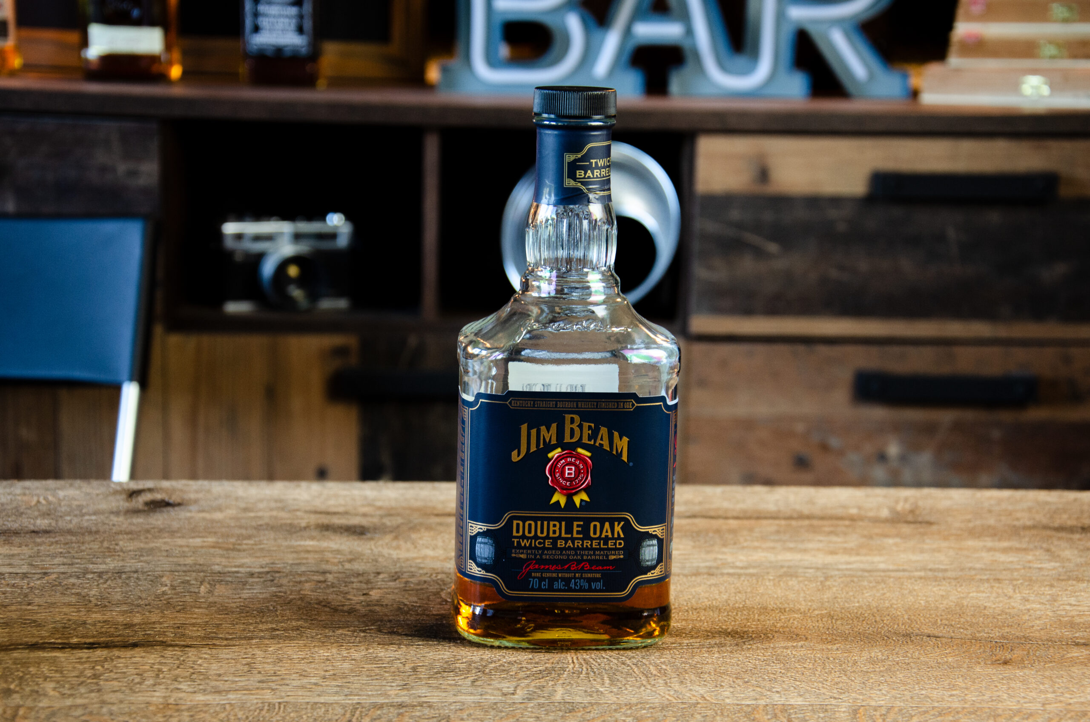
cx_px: 545
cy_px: 361
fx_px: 2266
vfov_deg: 18.1
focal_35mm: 75
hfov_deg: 27.0
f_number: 5
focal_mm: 50
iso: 800
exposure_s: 1/30
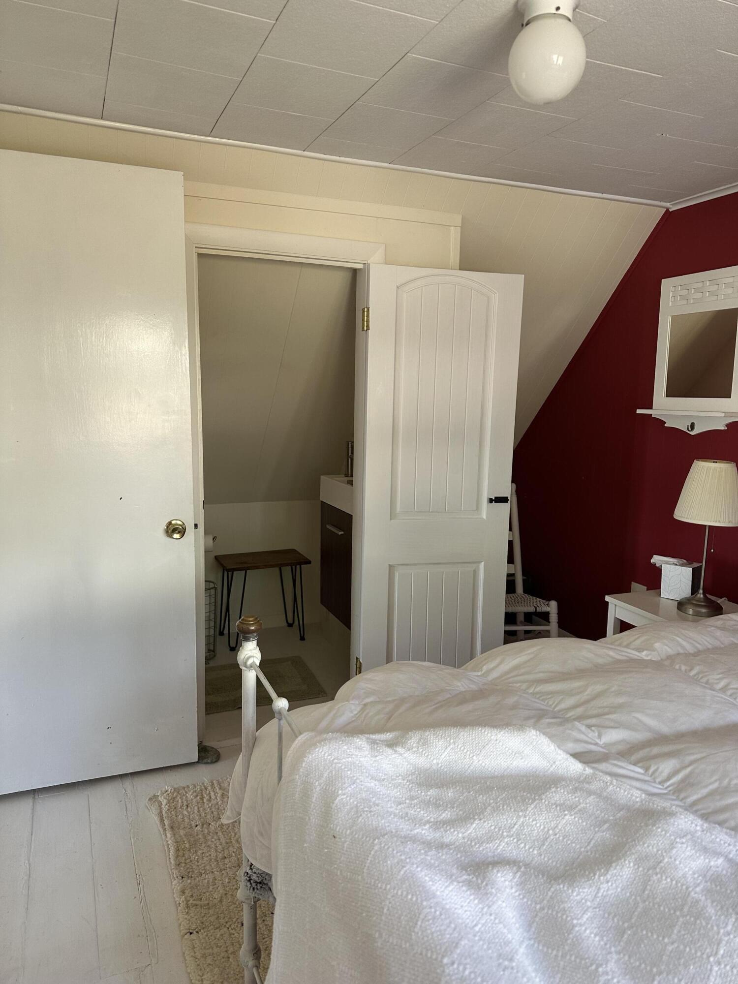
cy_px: 492
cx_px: 369
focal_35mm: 24
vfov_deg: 71.6
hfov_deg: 56.8
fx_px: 682
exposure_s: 1/121
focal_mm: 6.86
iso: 125
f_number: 1.78
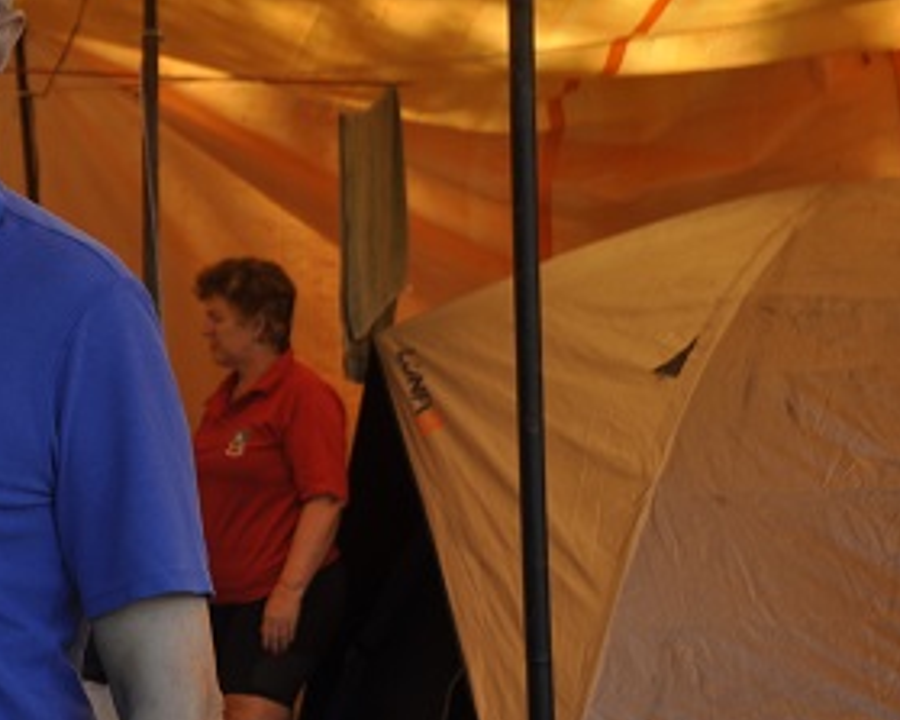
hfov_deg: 13.1
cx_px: 23
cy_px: 355
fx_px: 3861
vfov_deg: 10.6
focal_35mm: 145
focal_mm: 48
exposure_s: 1/160
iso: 200
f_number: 6.3
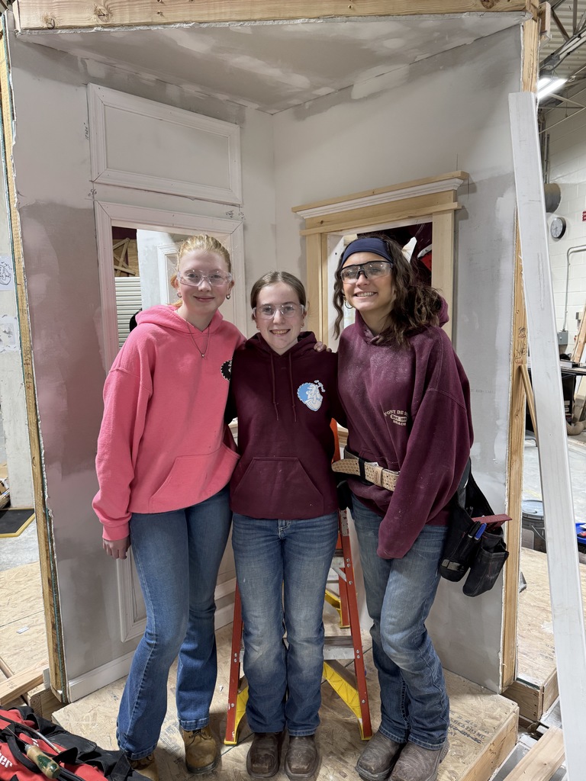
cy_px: 390
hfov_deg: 56.8
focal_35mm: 24
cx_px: 293
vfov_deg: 71.6
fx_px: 542
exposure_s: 1/120
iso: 160
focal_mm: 6.76
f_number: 1.78
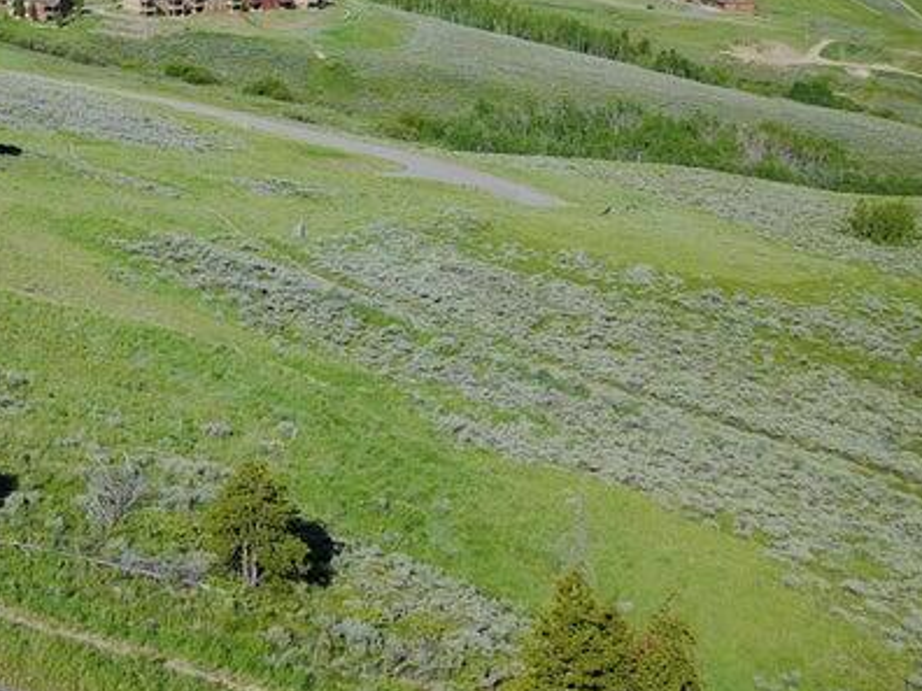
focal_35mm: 56
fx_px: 1492
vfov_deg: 25.5
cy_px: 102
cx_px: 108
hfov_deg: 32.8
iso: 100
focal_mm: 4.73
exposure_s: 1/1575
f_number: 2.2
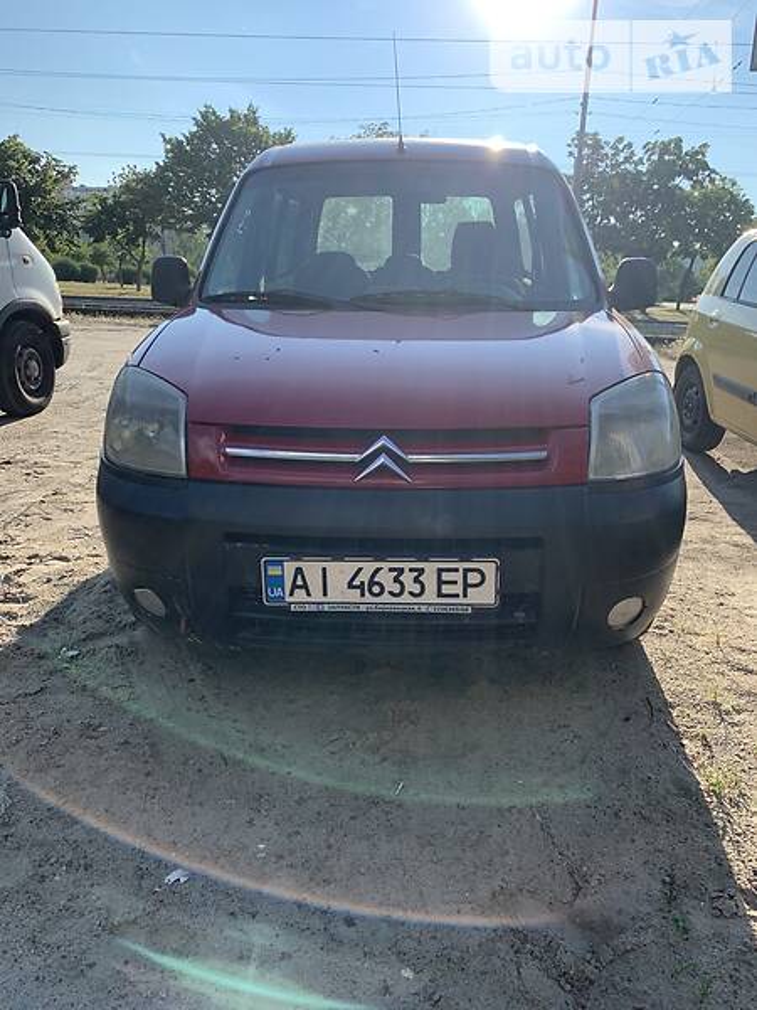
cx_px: 378
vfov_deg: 67.3
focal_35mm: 26
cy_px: 505
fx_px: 758
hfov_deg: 53.1
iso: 25
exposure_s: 1/1163
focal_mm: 4.2
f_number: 1.8
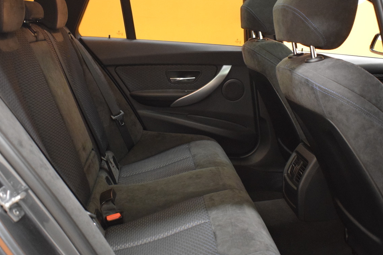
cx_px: 187
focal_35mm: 43
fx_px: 457
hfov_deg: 45.4
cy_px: 114
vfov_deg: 31.2
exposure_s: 1/30
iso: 3200
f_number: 3.5
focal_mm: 20
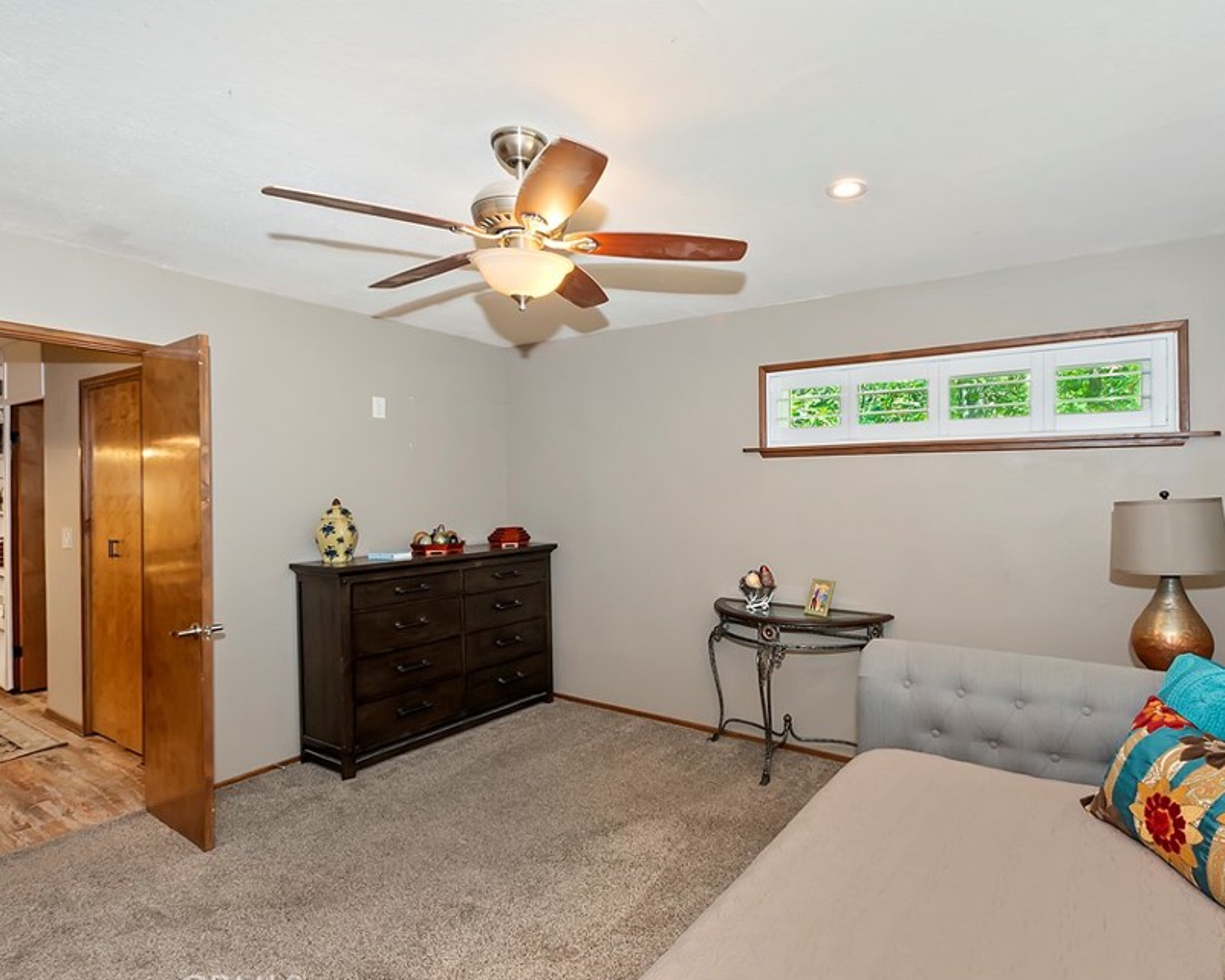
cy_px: 488
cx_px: 661
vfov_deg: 73.8
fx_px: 653
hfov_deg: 86.2
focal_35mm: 18
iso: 400
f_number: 8
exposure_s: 1/30
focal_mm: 10
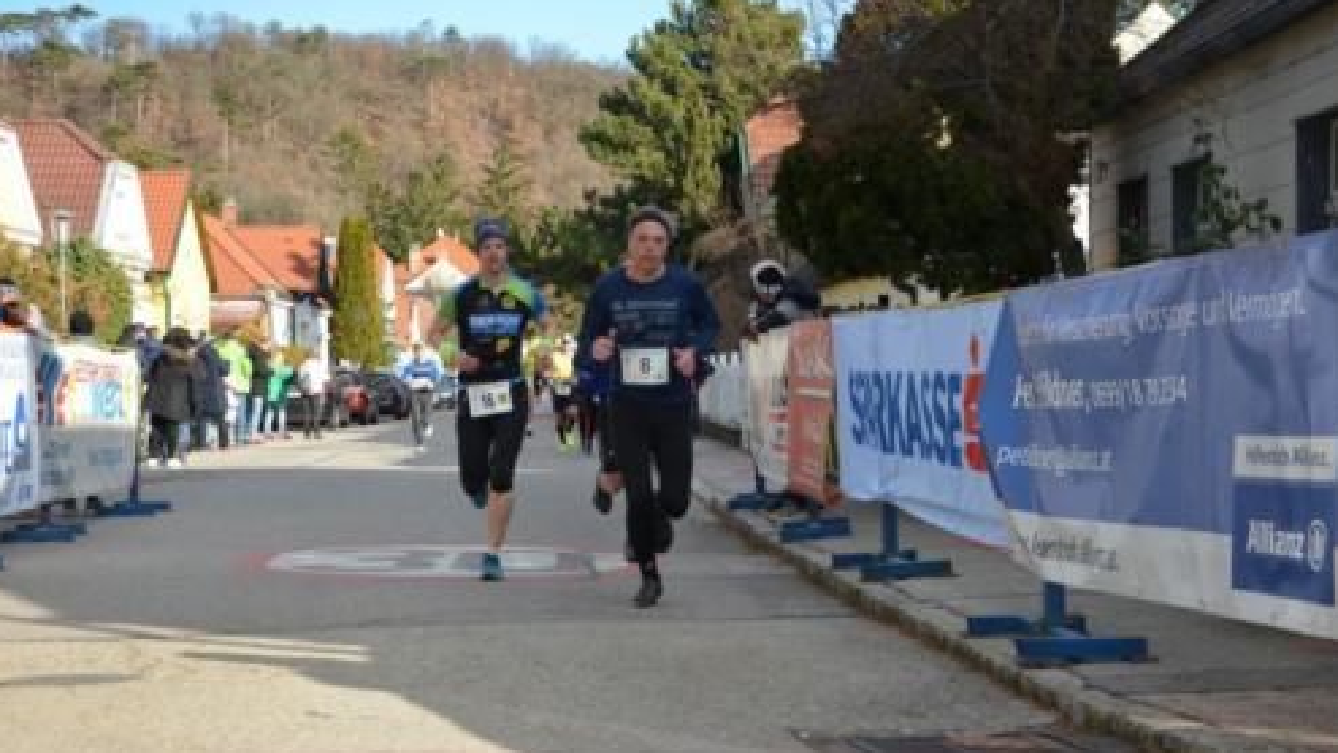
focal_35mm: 72
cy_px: 352
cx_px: 666
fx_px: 2538
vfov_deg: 16.9
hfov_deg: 29.5
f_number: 4.8
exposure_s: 1/1000
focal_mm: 45
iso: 400
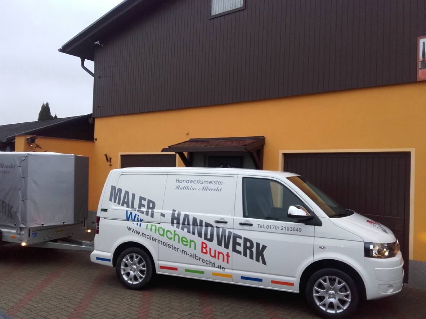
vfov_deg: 45.4
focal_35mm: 31
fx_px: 381
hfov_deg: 58.4
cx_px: 213
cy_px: 160
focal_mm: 3.31
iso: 70
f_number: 2.2
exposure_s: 1/40
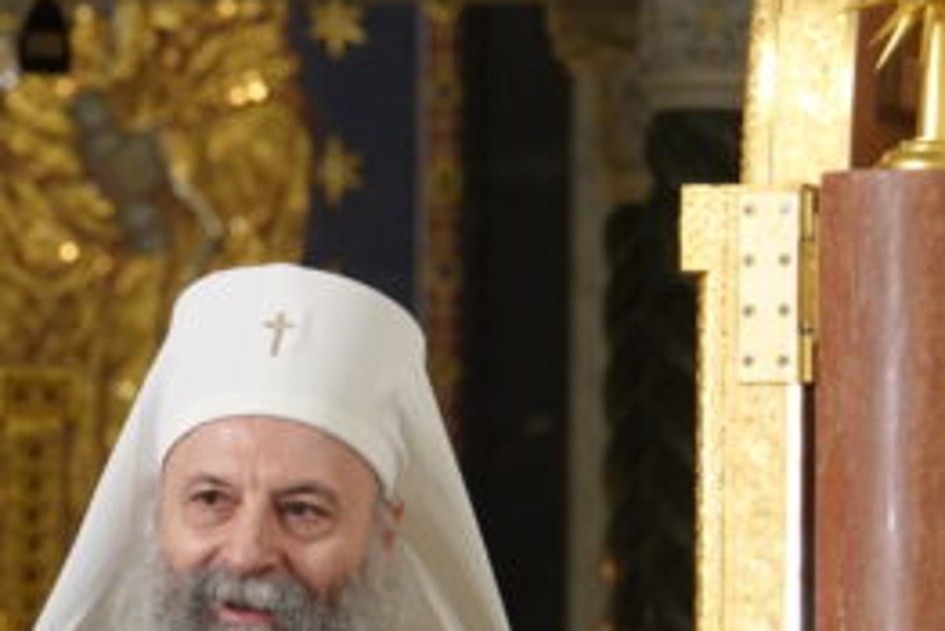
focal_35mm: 566
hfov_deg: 3.6
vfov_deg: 2.4
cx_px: 159
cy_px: 645
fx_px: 14865
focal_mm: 90.45
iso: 800
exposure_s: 1/10
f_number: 4
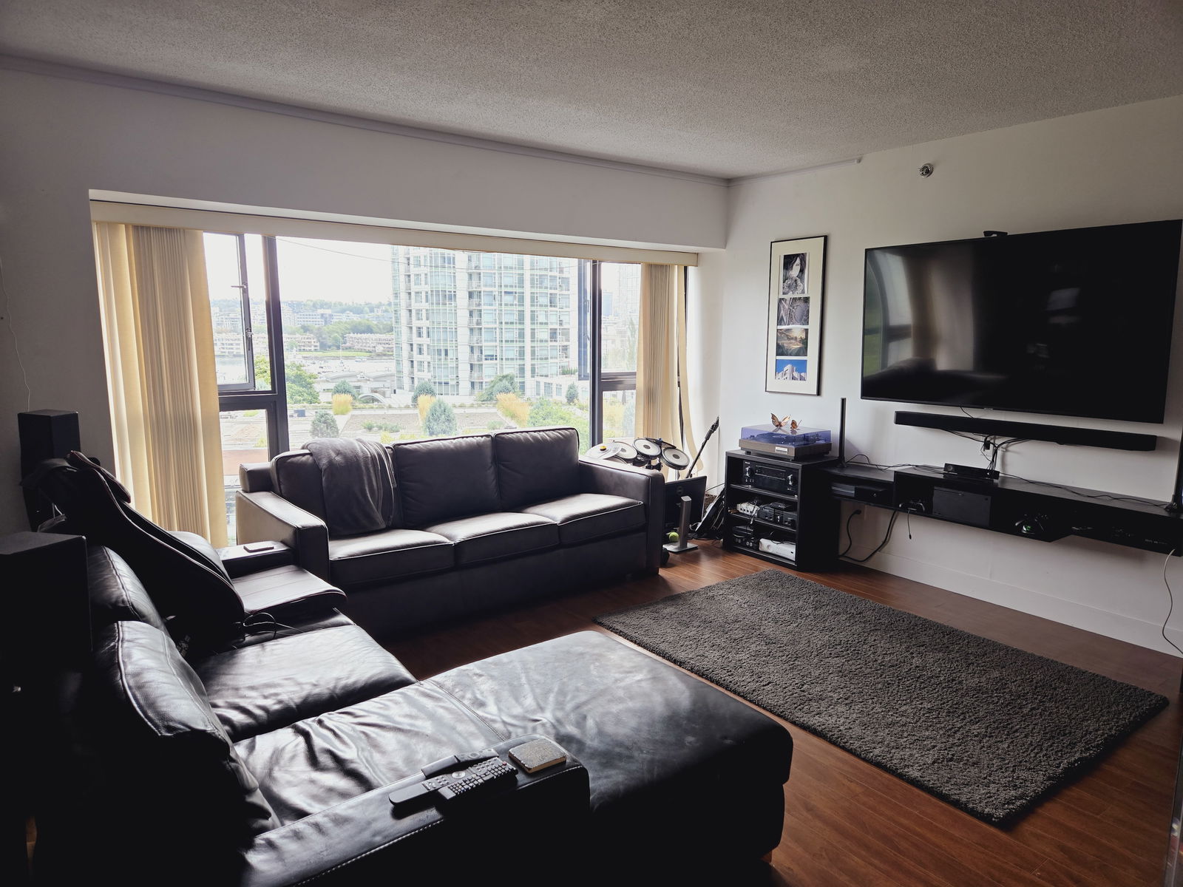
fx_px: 786
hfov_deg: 73.9
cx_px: 592
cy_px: 444
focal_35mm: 23
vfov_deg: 58.9
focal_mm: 5.4
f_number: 1.8
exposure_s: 1/120
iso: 25
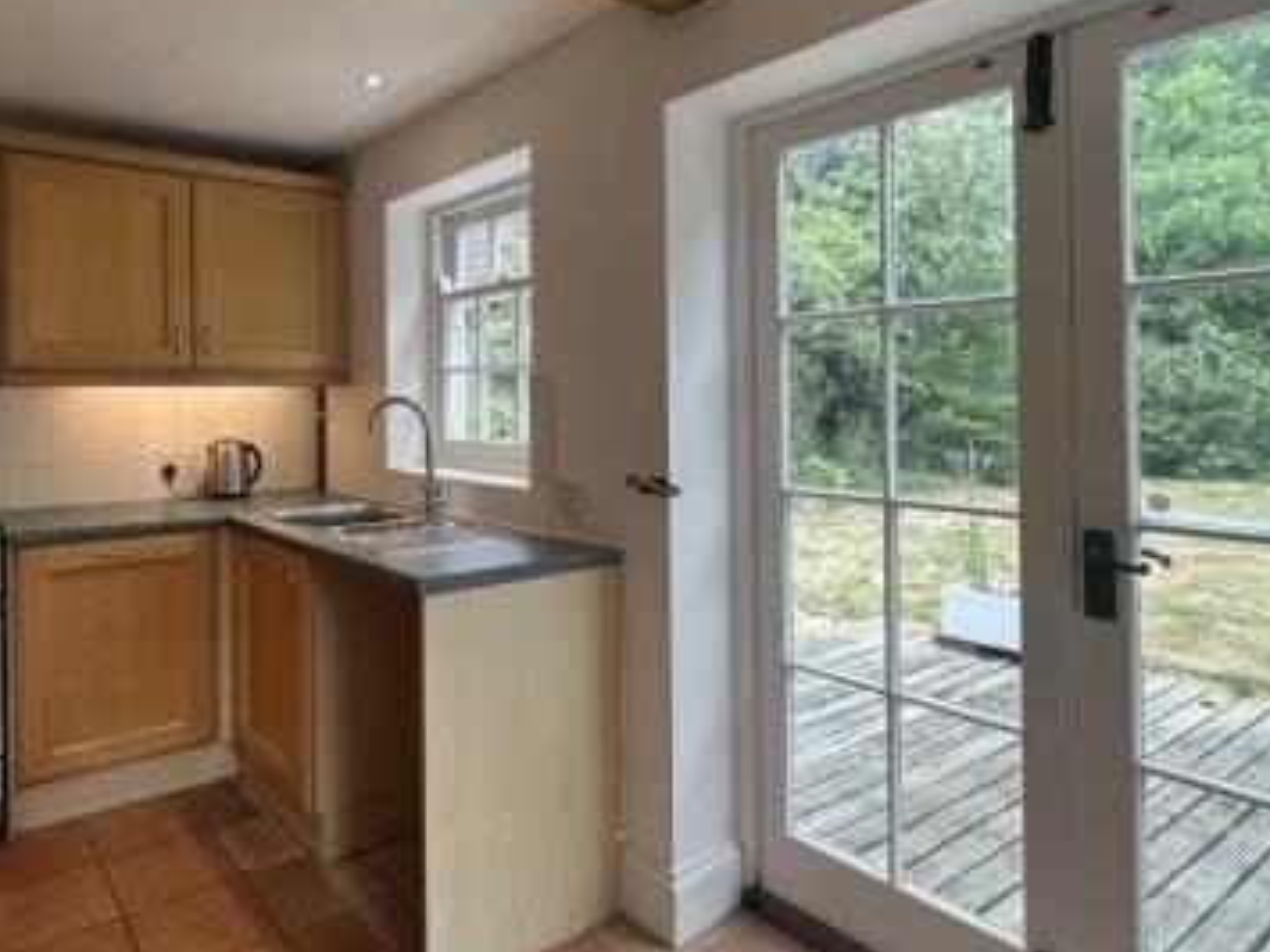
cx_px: 467
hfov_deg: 72.6
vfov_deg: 58.5
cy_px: 392
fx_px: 844
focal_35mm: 23
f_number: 2.2
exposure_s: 1/100
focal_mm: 2.22
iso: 64
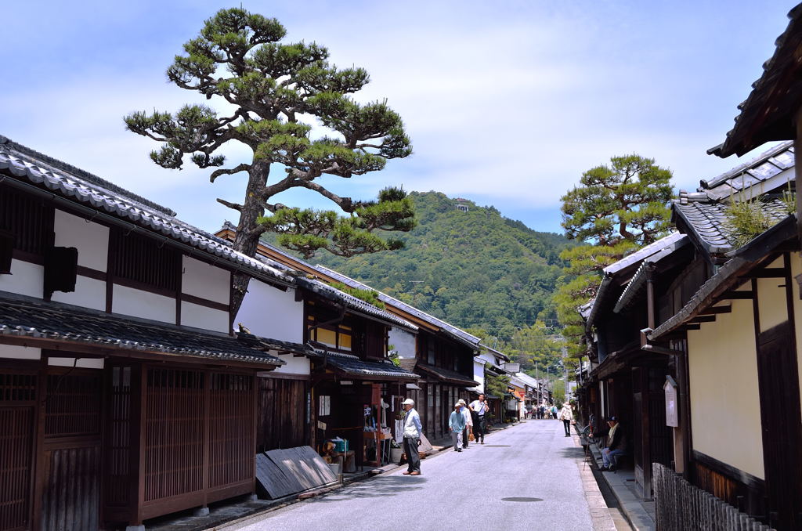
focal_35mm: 42
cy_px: 266
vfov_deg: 31.7
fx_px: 934
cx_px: 401
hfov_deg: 46.5
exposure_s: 1/250
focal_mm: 28
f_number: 8
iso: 100
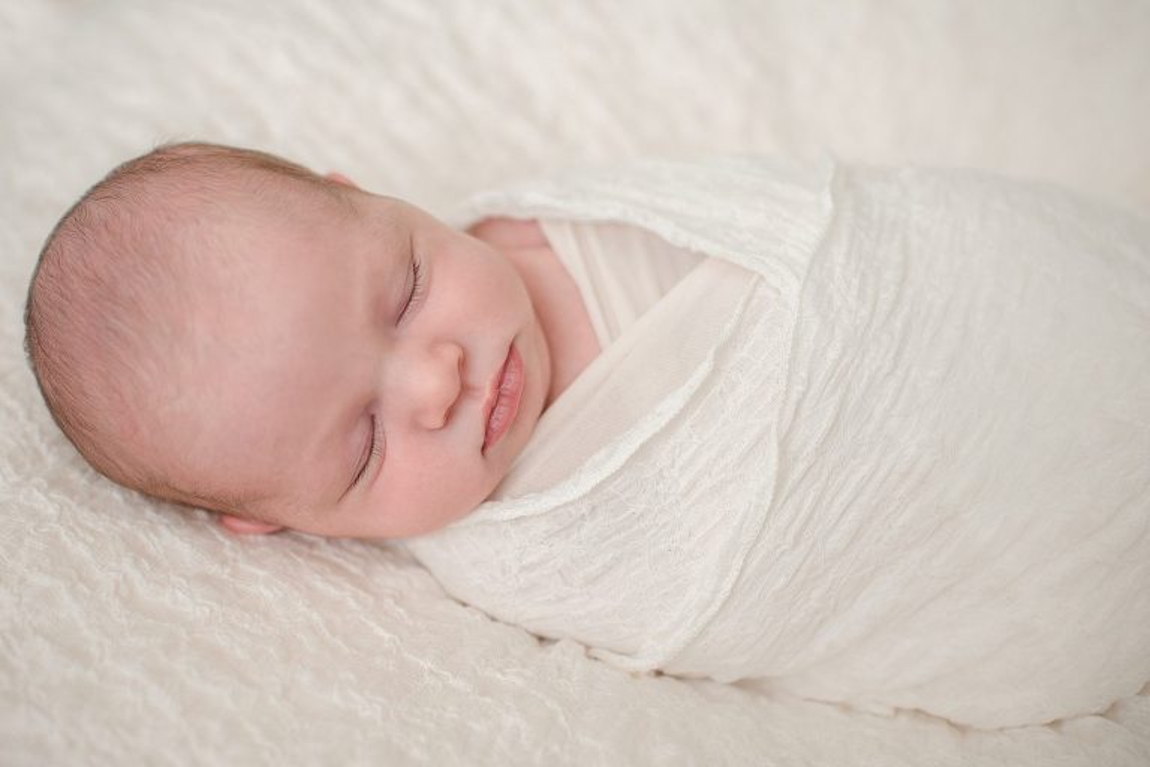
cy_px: 384
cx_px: 575
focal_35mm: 35
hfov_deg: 54.4
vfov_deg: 37.9
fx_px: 1118
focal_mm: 35
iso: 800
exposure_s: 1/400
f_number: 2.2
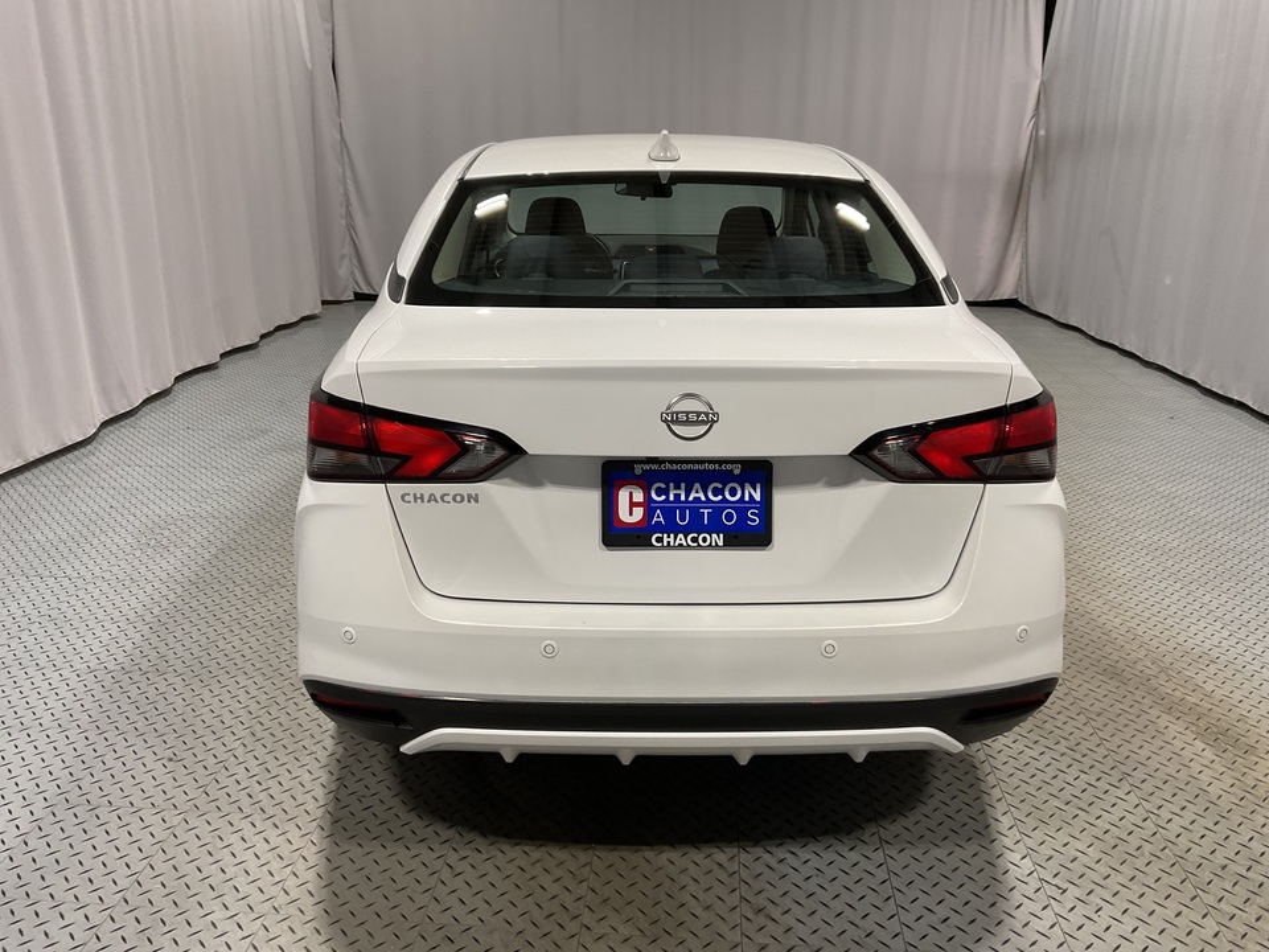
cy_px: 476
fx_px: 1063
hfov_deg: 61.7
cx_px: 634
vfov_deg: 48.2
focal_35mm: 29
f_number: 1.8
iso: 64
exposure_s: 1/120
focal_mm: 3
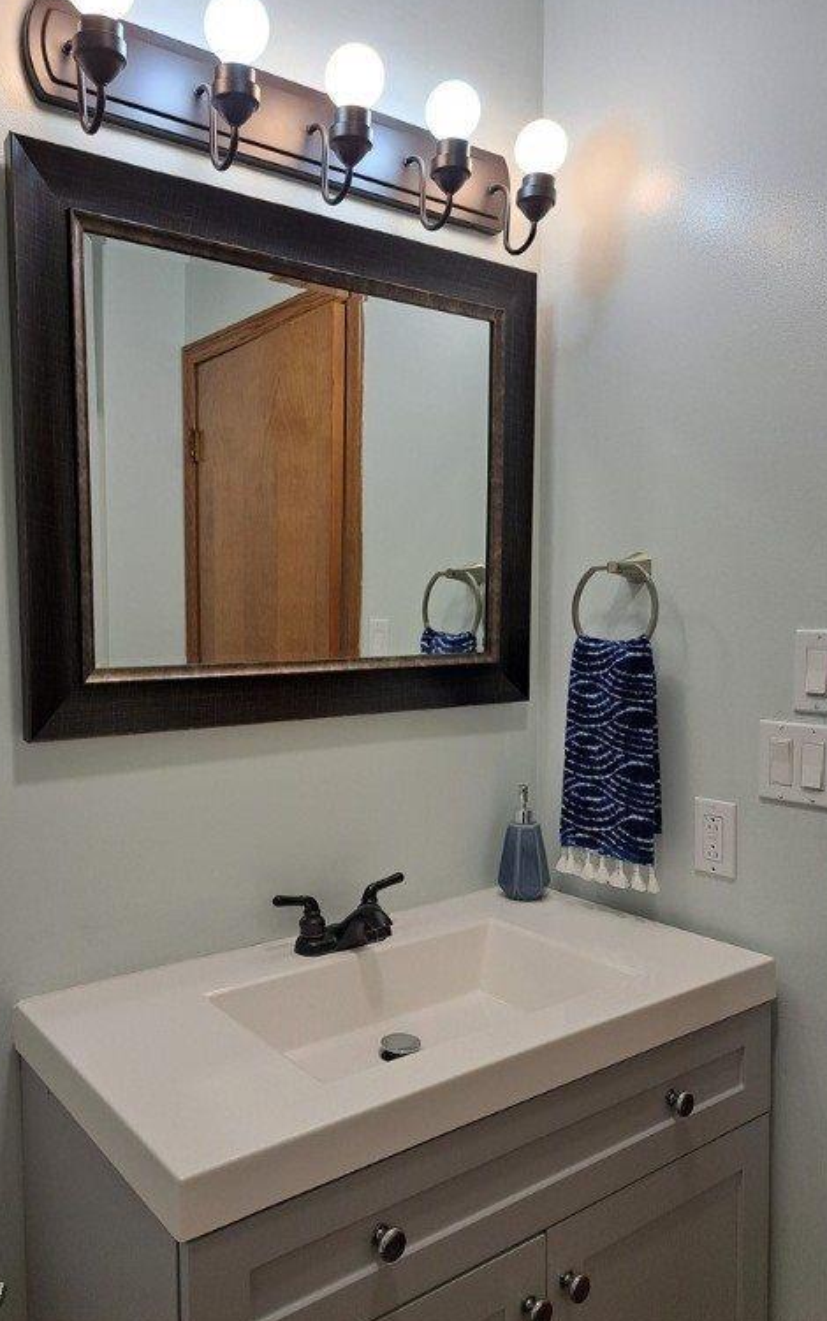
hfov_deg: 47.4
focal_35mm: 26
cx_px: 338
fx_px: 937
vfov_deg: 70.4
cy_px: 654
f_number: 1.8
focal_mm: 5.23
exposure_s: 1/60
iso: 50
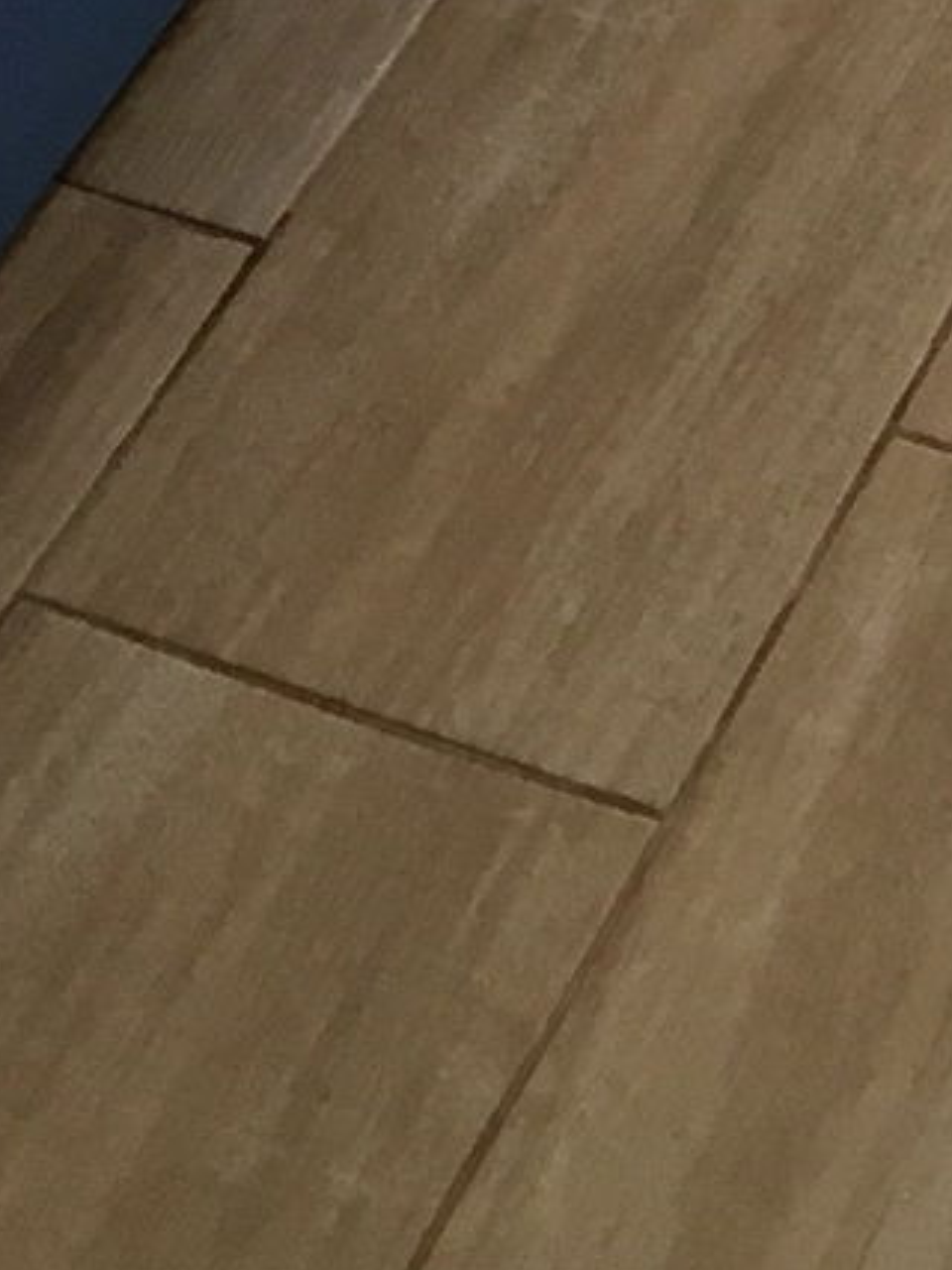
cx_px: 881
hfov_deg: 10.2
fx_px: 5320
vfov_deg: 12.0
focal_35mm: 145
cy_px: -1355
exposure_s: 1/33
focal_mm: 4.15
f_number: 2.2
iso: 40
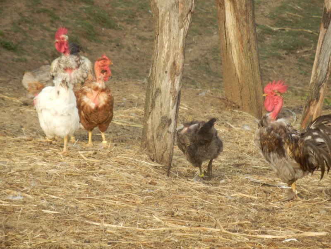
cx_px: 166
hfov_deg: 6.6
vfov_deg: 5.0
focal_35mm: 300
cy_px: 124
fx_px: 2869
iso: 500
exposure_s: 1/320
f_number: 5.9
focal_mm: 52.5
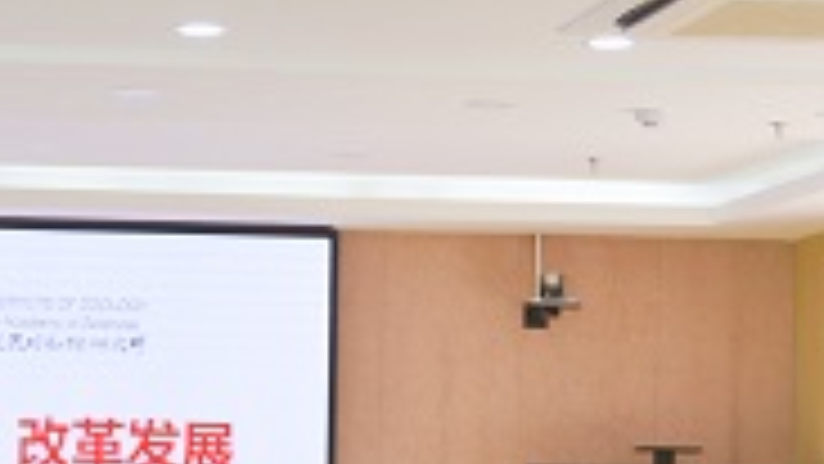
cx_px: -104
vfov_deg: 8.0
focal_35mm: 151
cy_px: 487
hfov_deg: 13.9
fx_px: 3300
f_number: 4
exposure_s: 1/40
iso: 100
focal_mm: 44
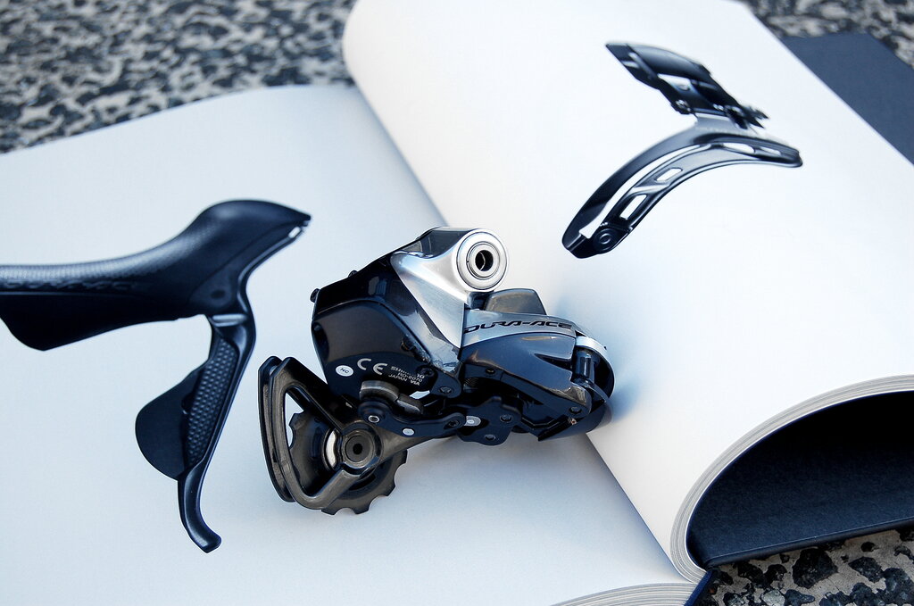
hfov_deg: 31.9
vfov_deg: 21.5
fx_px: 1597
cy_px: 303
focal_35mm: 63
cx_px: 457
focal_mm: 42
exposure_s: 1/125
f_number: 5.6
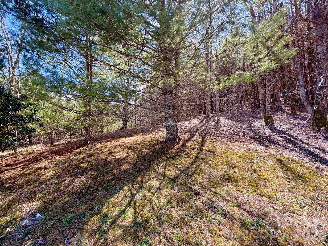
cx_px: 164
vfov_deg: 85.7
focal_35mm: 14
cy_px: 123
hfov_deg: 102.1
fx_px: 133
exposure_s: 1/140
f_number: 2.2
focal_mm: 2.22
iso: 40
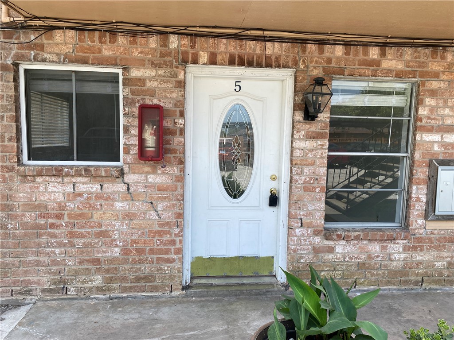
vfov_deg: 53.1
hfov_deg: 67.3
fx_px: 341
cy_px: 170
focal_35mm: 26
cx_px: 227
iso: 32
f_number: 1.8
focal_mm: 4.25
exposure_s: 1/927
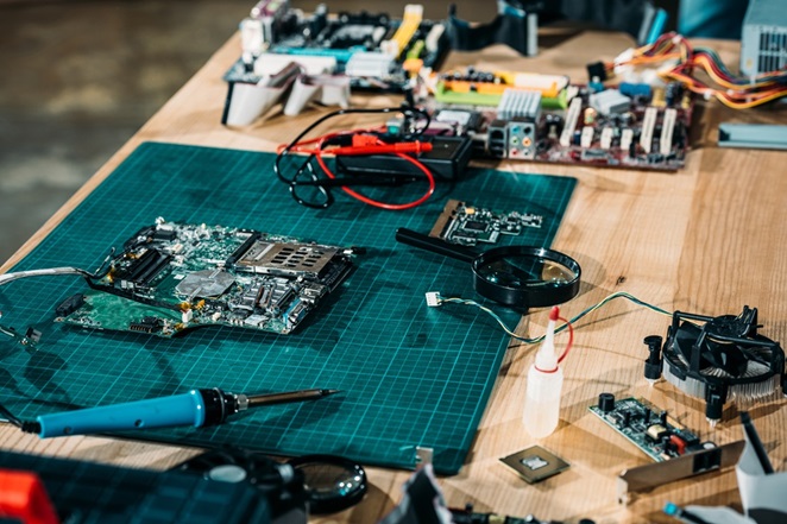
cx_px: 394
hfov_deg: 22.1
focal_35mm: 92
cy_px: 262
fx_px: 2011
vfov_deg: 14.9
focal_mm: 92
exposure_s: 1/160
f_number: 5
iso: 100
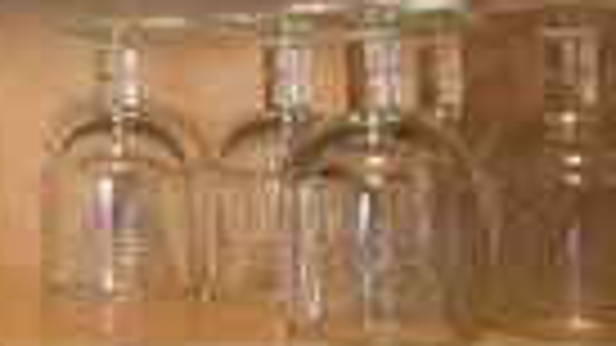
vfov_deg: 15.1
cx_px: -52
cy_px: 16
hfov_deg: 25.1
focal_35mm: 79
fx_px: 1290
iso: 80
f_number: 2.2
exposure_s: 1/30
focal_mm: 4.15
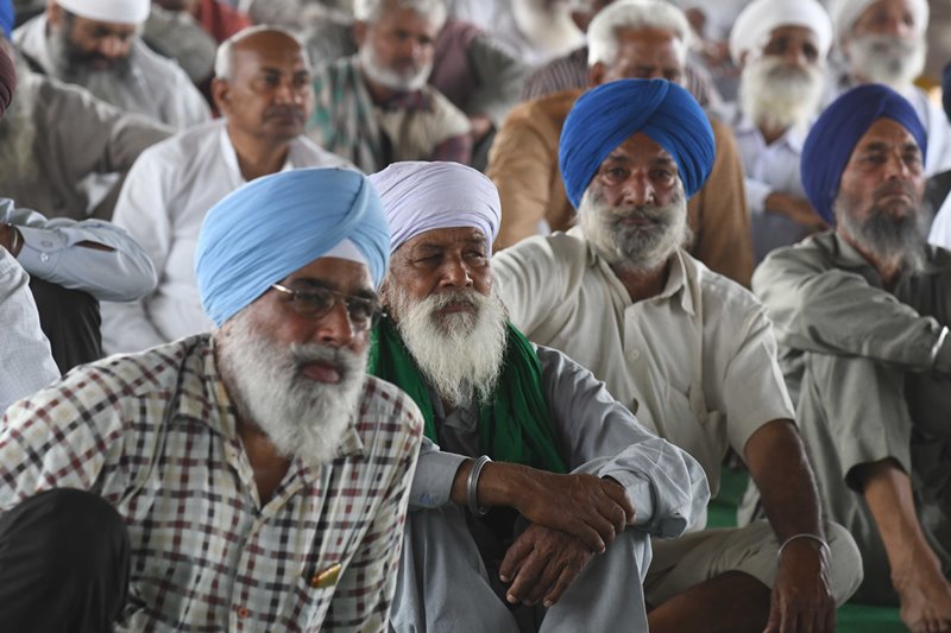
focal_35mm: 262
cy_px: 316
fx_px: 6932
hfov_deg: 7.8
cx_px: 476
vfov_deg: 5.2
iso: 1250
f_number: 5
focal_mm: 175
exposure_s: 1/250
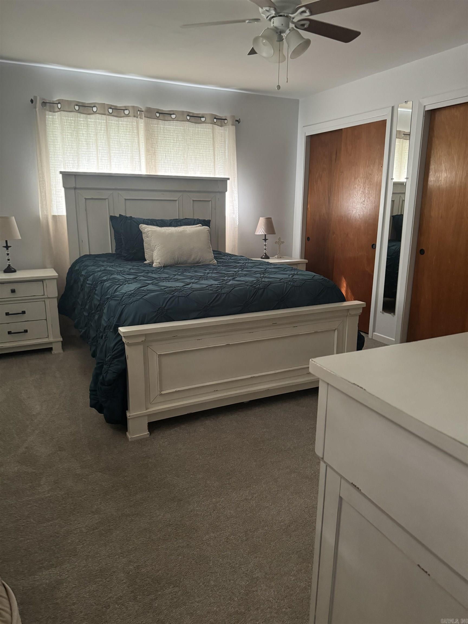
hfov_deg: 56.8
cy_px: 312
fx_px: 433
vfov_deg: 71.6
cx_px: 234
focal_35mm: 24
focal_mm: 6.76
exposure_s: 1/40
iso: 640
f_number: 1.78
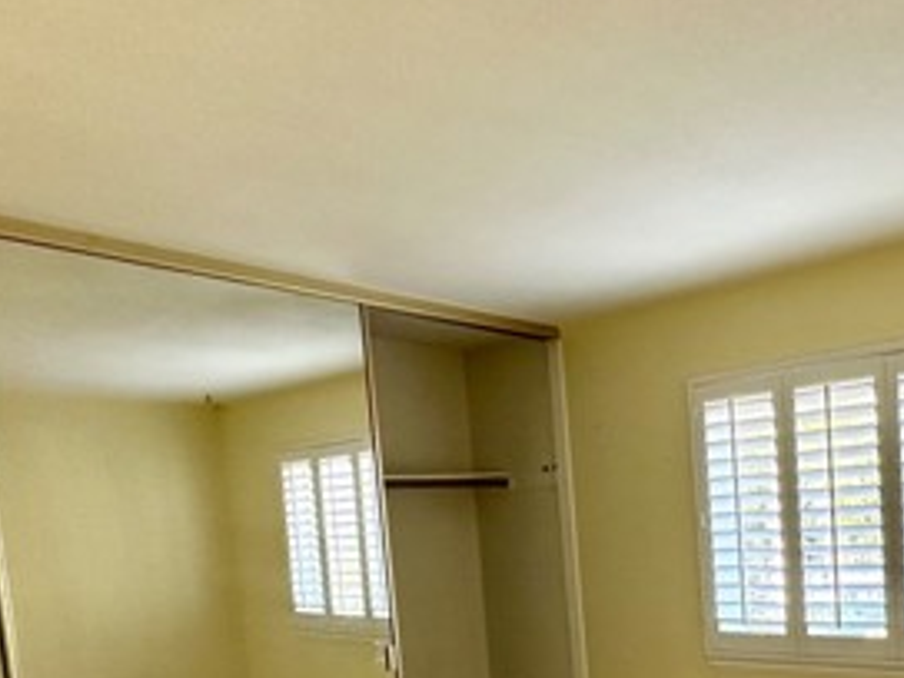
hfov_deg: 51.8
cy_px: 585
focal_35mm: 33
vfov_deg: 40.3
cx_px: 725
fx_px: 862
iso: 250
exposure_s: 1/99
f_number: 2.2
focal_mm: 2.22
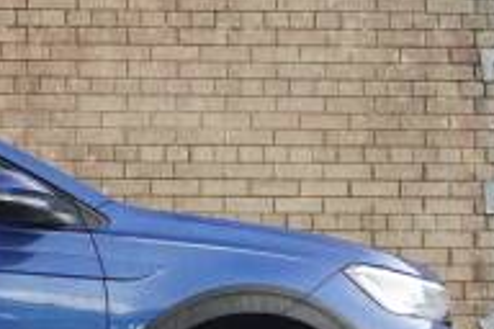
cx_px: -172
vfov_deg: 9.1
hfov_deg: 13.2
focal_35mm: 150
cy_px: 288
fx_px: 2058
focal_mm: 30
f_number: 5
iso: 2500
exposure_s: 1/160
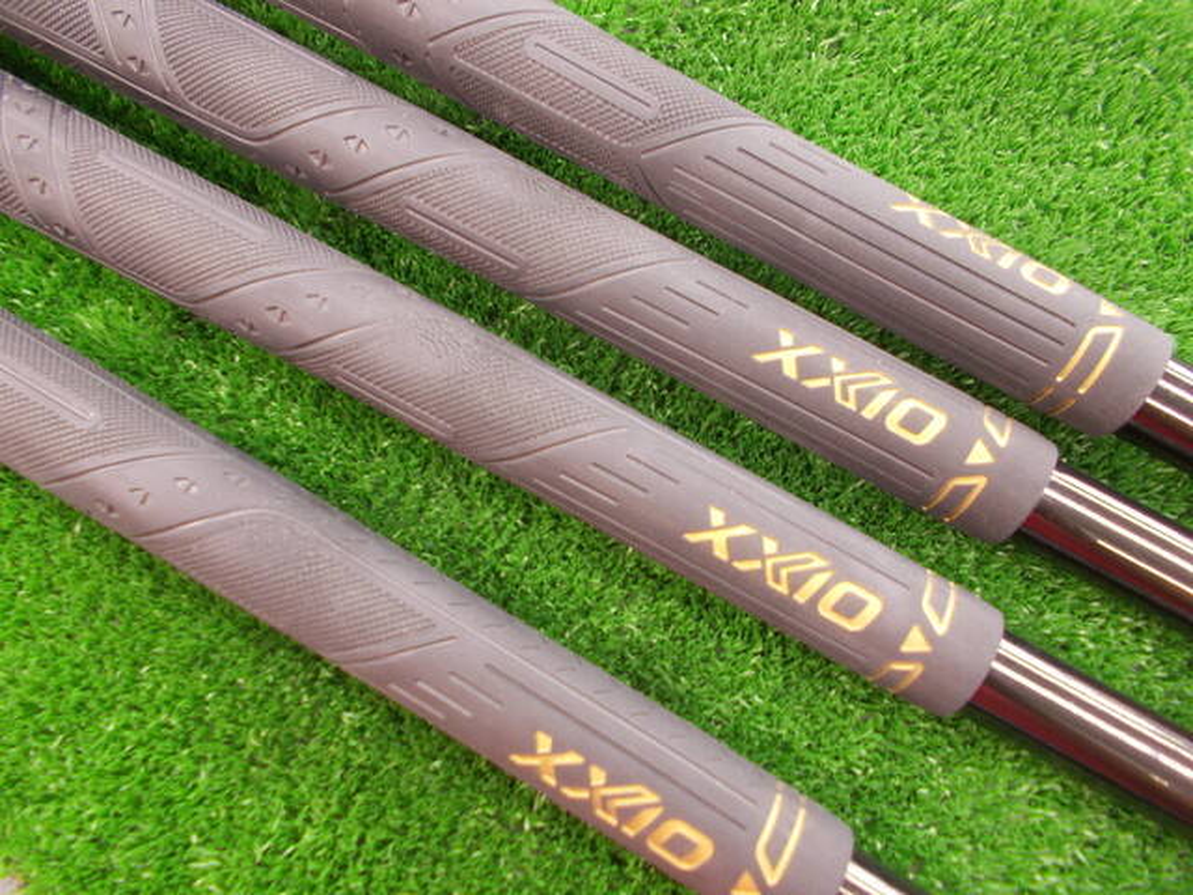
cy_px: 448
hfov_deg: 67.3
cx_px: 596
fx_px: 896
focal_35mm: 26
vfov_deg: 53.1
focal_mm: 4.6
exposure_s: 1/6
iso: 200
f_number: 3.2
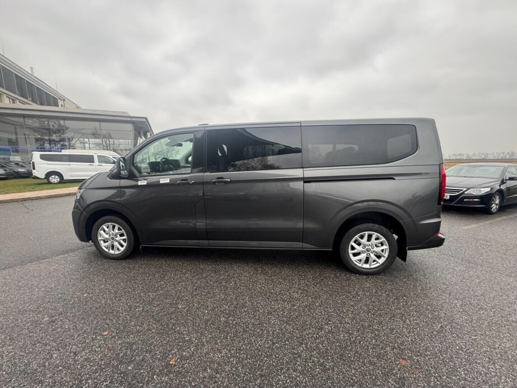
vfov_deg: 85.7
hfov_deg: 102.1
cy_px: 194
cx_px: 258
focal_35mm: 14
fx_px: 209
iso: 160
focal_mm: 2.22
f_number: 2.2
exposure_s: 1/99
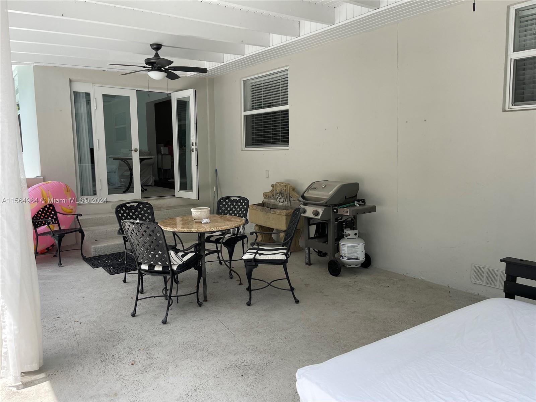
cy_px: 201
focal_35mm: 25
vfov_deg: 54.9
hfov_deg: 69.4
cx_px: 268
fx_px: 387
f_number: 1.6
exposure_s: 1/780
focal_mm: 5.1
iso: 32
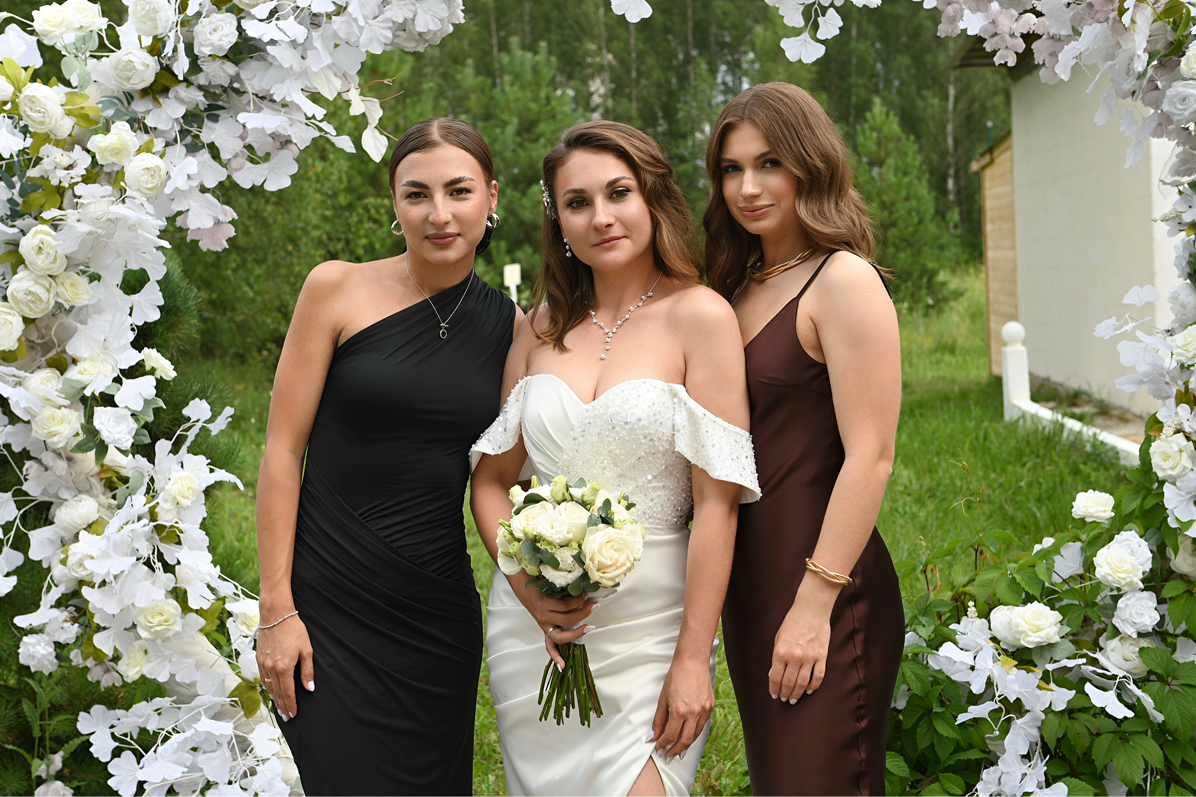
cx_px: 598
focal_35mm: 52
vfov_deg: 26.0
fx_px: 1727
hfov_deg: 38.2
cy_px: 398
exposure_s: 1/250
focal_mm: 52
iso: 180
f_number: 5.6
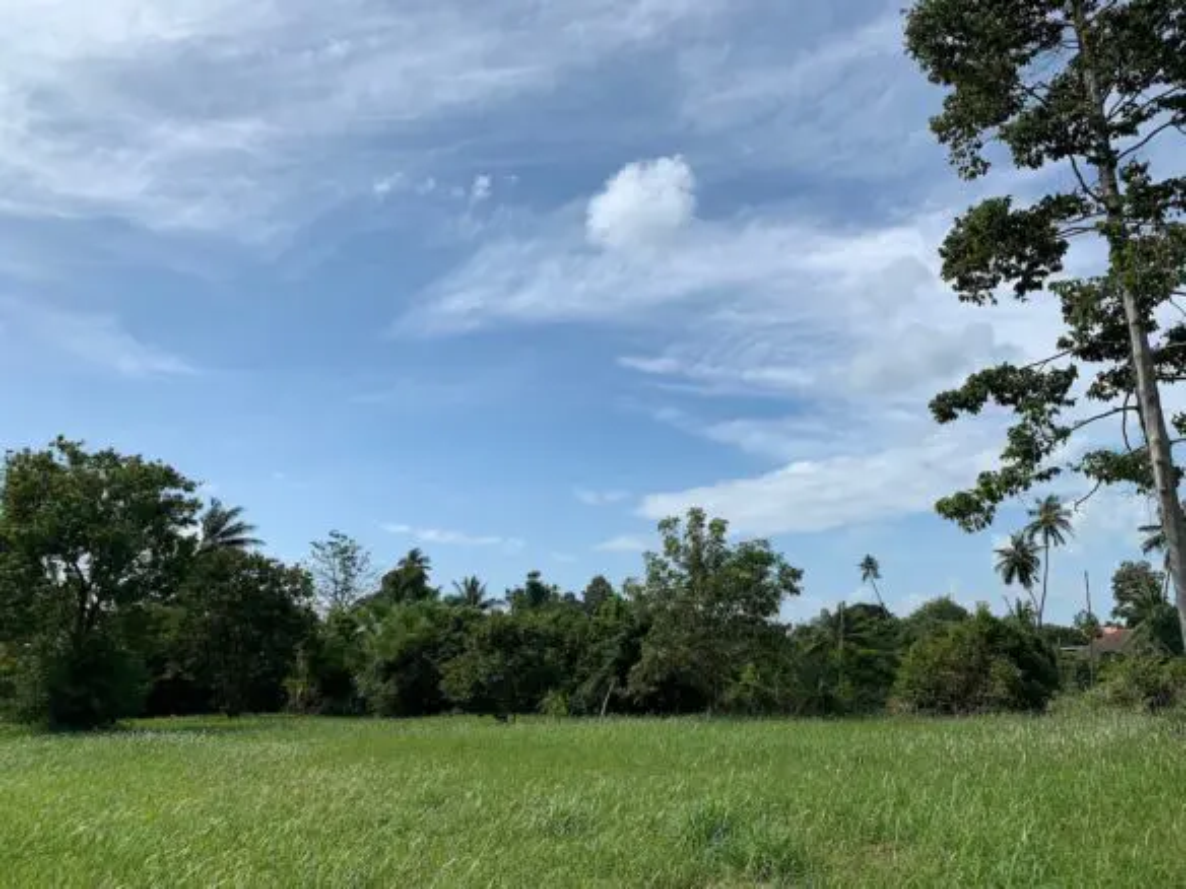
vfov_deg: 53.1
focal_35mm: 26
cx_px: 593
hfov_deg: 67.3
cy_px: 444
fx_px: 891
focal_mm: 4.25
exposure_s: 1/3937
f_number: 1.8
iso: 25
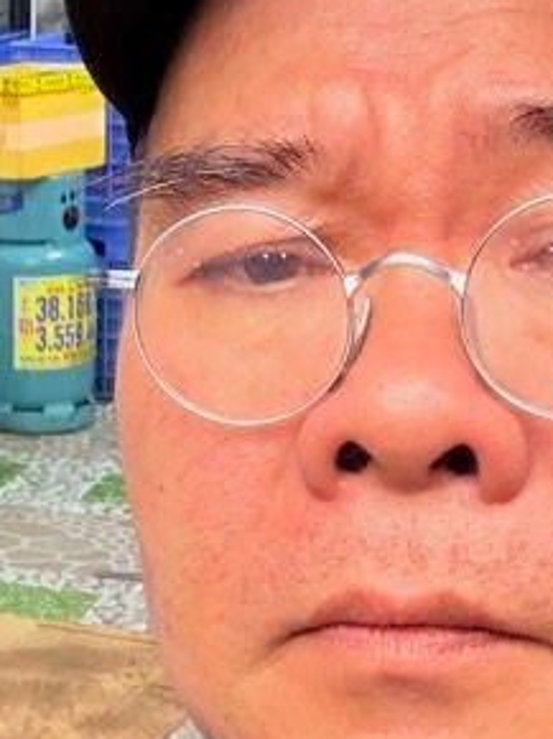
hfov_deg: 13.9
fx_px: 2261
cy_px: -150
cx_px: 183
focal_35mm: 106
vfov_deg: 17.7
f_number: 1.9
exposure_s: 1/91
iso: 80
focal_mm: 2.71
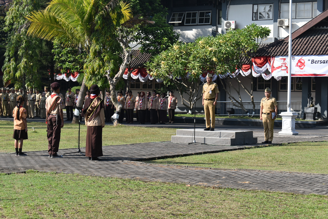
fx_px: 752
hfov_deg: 24.6
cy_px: 110
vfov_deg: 16.6
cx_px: 164
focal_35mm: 82
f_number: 8
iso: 200
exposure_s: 1/250
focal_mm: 55
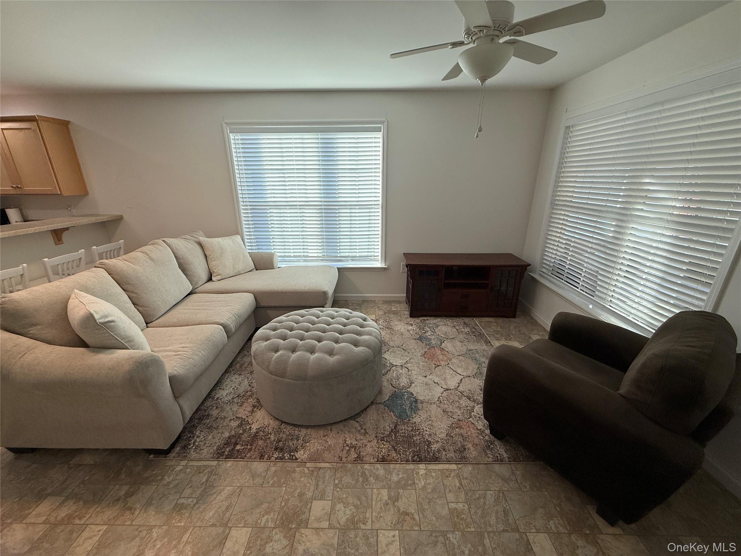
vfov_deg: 85.7
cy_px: 278
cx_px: 370
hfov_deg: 102.1
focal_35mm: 14
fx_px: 300
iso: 125
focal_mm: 2.22
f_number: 2.2
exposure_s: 1/120
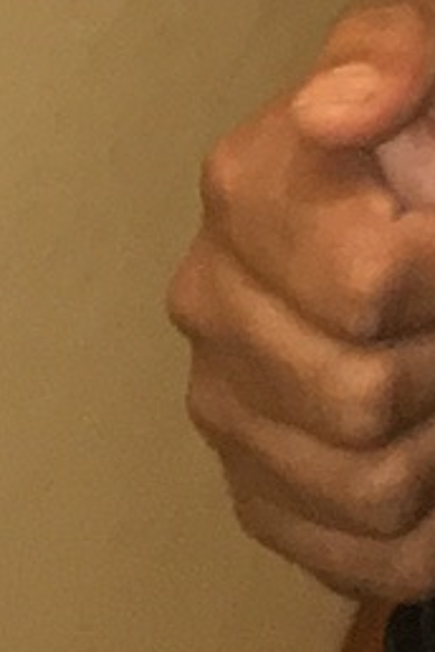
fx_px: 4332
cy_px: -1440
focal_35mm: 239
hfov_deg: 5.5
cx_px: 1227
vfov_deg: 7.4
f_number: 2.2
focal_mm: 4.15
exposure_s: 1/25
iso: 160
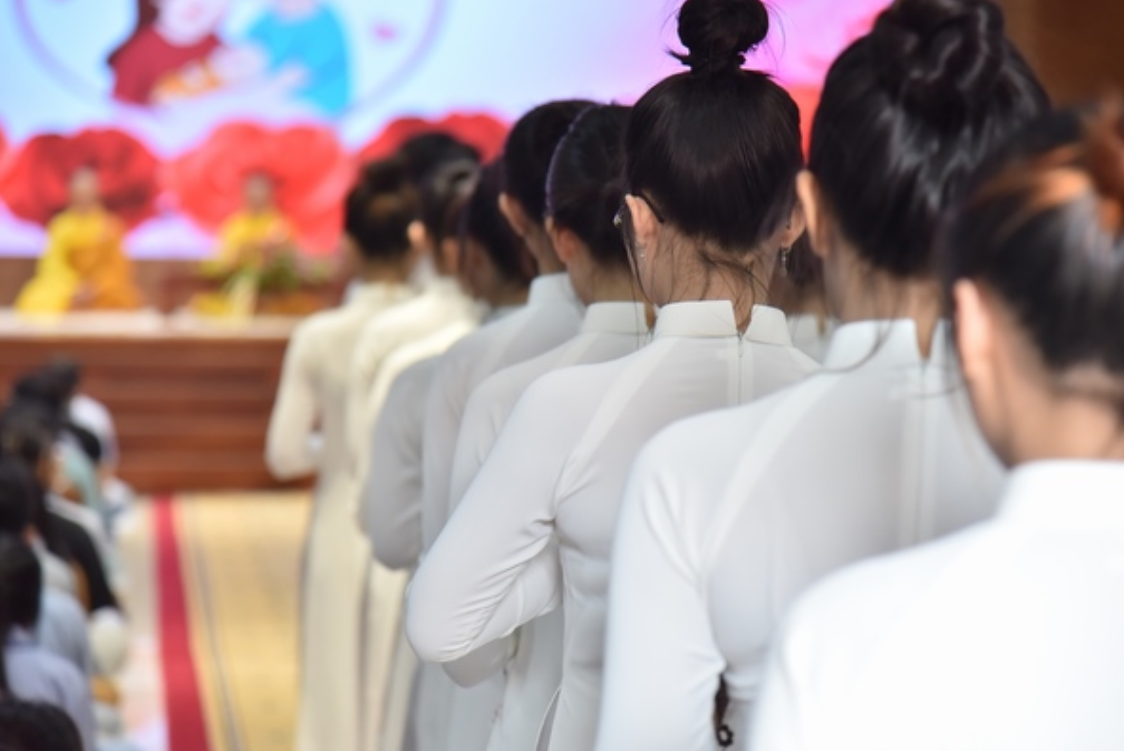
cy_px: 354
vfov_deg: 10.4
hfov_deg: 15.5
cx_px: 580
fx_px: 4124
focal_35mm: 132
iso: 1250
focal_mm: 120
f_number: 4
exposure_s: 1/125
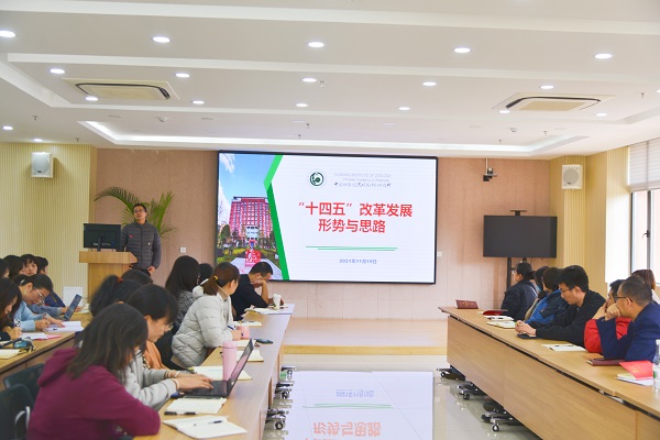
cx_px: 330
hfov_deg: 44.5
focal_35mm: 44
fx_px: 807
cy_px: 220
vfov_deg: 30.5
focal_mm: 44
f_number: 4
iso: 100
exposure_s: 1/40
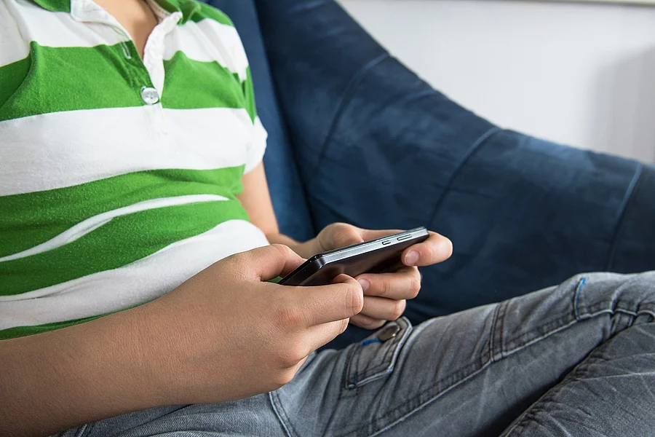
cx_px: 328
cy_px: 218
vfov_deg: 30.8
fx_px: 791
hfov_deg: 45.0
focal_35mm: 44
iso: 500
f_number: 4.5
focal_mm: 29
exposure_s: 1/160
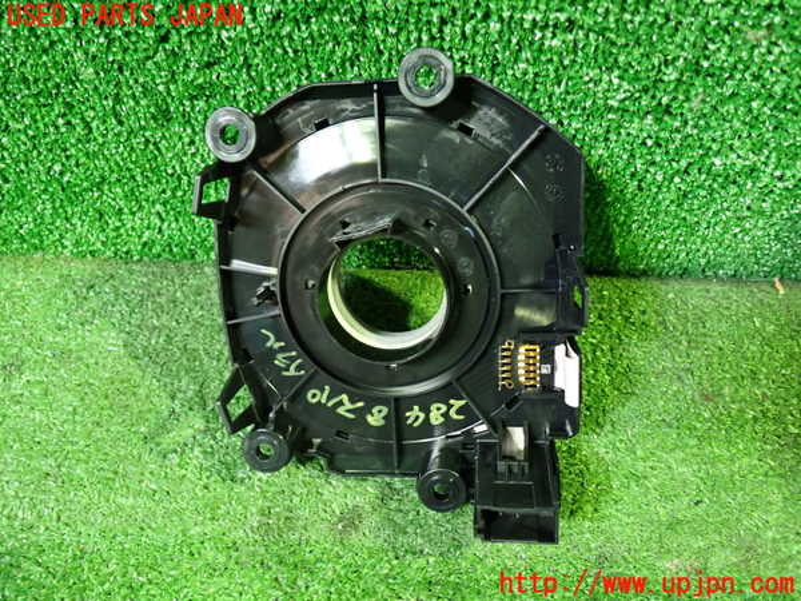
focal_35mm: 30
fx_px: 694
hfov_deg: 60.0
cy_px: 300
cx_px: 400
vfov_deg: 46.8
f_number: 2.3
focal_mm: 5.4
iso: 800
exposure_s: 1/25
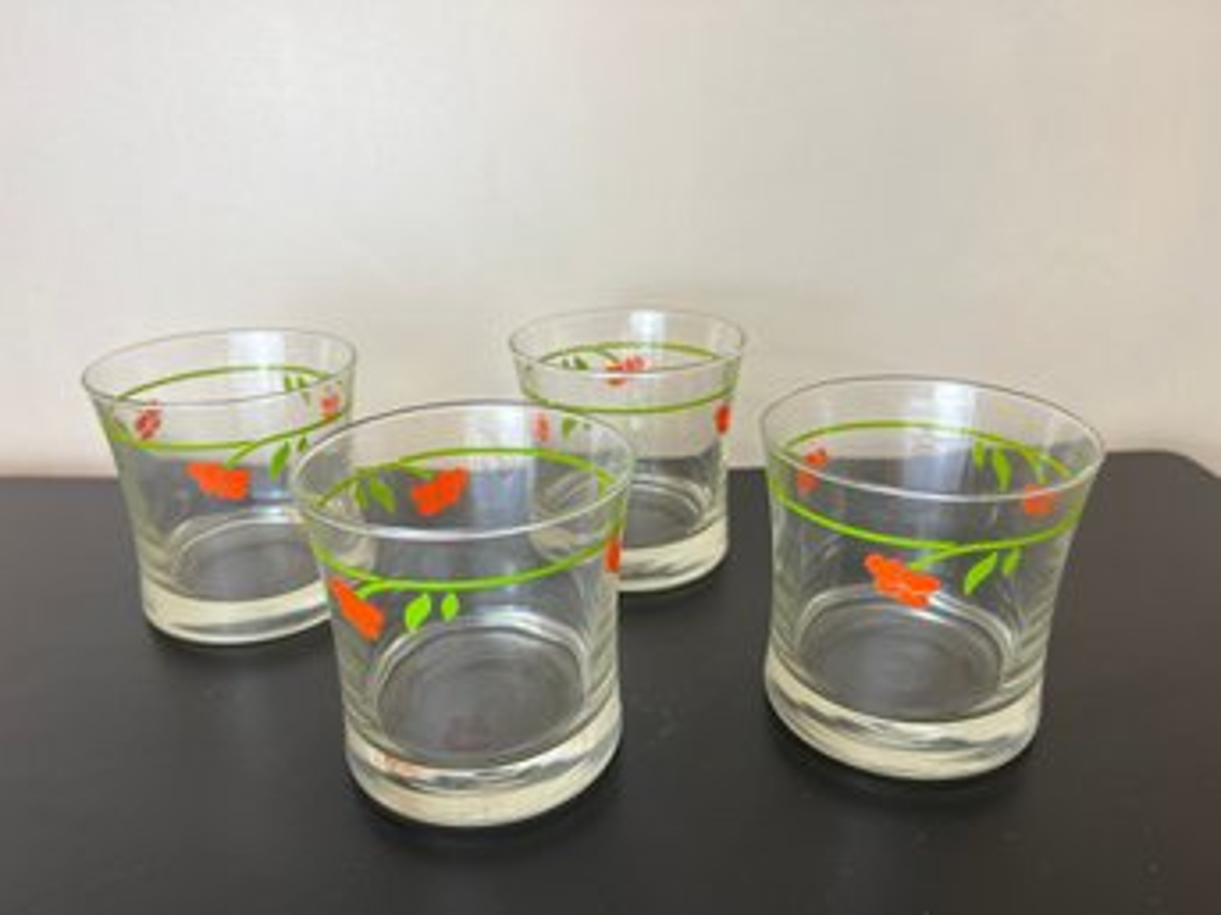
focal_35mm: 26
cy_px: 458
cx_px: 610
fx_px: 917
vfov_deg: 53.0
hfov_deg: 67.3
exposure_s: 1/120
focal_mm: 5.7
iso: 125
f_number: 1.5
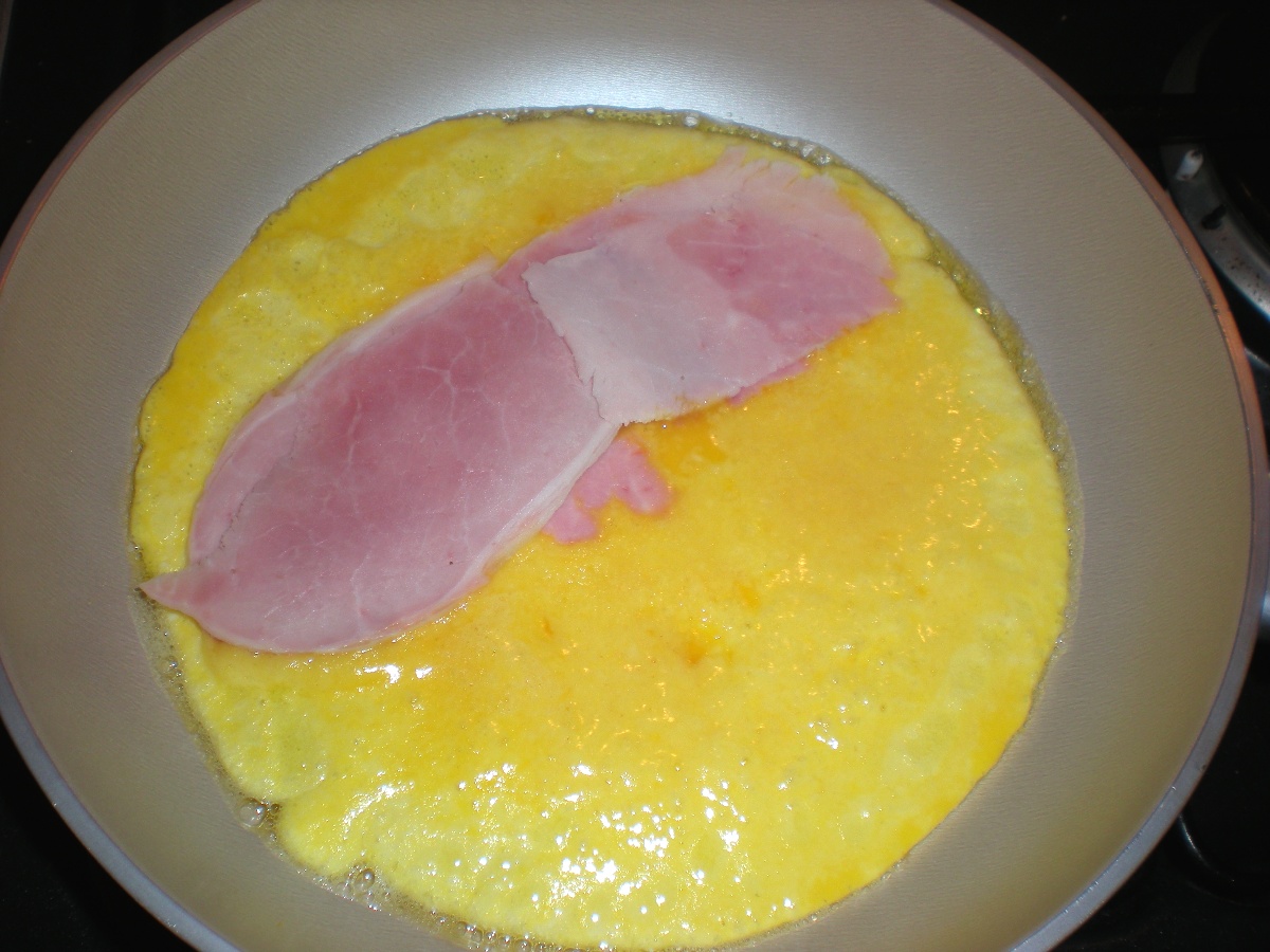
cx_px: 635
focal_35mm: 38
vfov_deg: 37.7
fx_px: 1394
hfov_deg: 49.0
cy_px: 476
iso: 64
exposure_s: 1/60
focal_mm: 6.3
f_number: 4.6
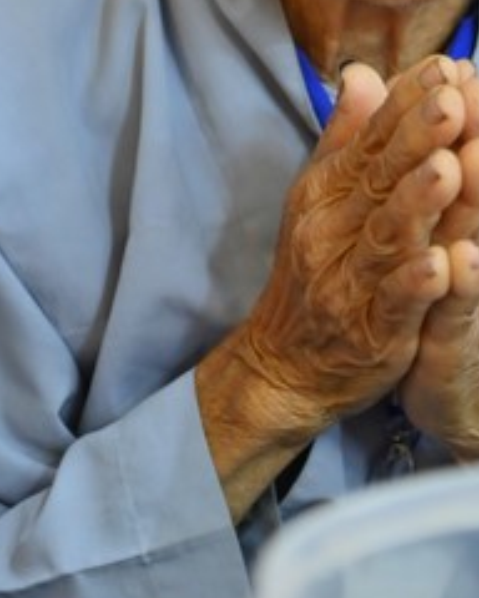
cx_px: 341
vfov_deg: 6.7
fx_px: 5050
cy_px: -80
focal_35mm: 285
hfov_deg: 5.4
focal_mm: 112
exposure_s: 1/50
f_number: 4
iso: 1250
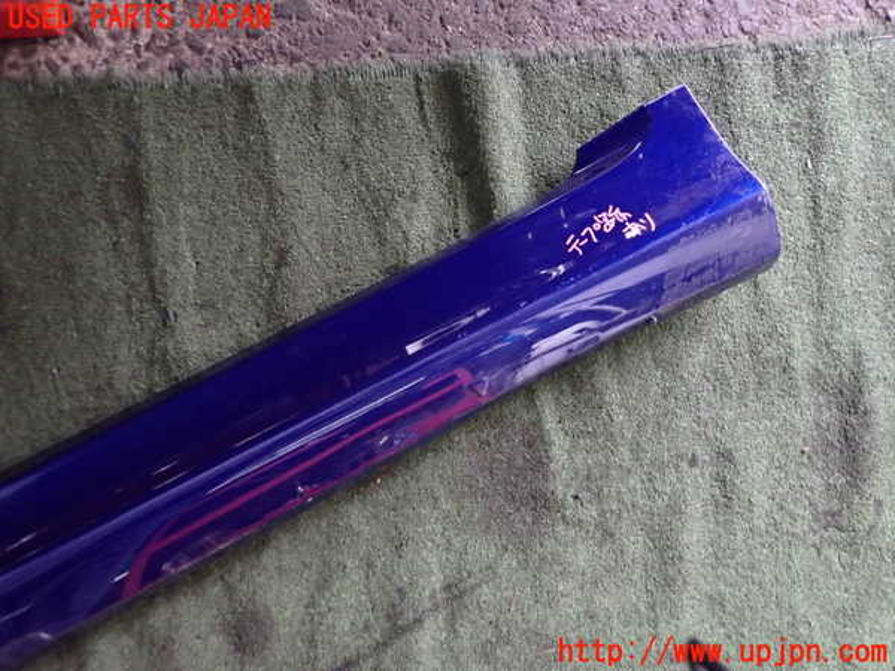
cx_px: 448
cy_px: 336
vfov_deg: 54.9
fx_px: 646
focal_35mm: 25
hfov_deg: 69.4
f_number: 2
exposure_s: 1/30
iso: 640
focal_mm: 4.5
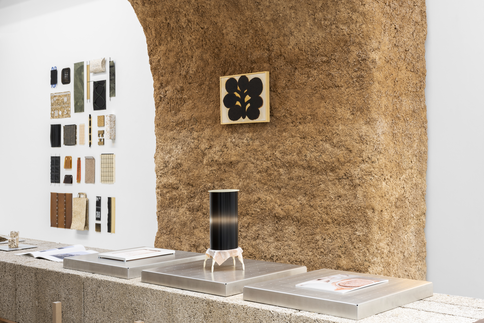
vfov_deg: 27.0
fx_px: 672
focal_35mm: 50
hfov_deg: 39.6
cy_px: 162
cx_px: 242
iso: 125
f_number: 11
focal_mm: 50
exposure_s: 1/2
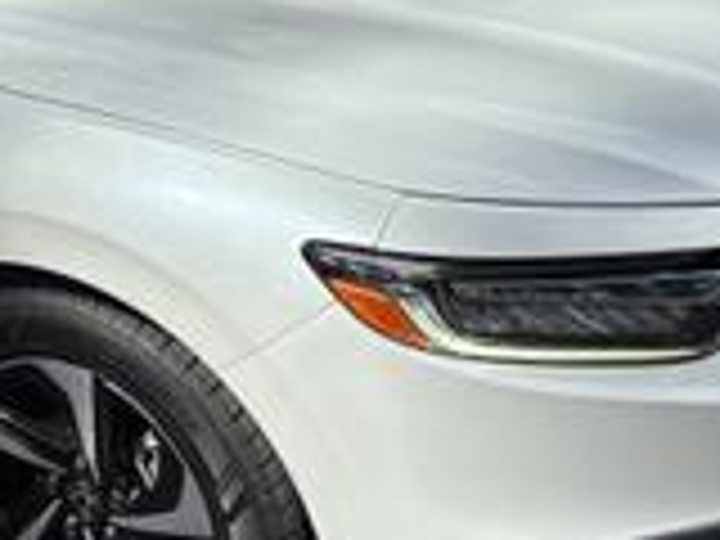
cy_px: 162
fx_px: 1706
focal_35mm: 82
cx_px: -22
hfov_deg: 22.8
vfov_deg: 17.9
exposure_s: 1/3650
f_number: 1.6
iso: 50
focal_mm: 5.96
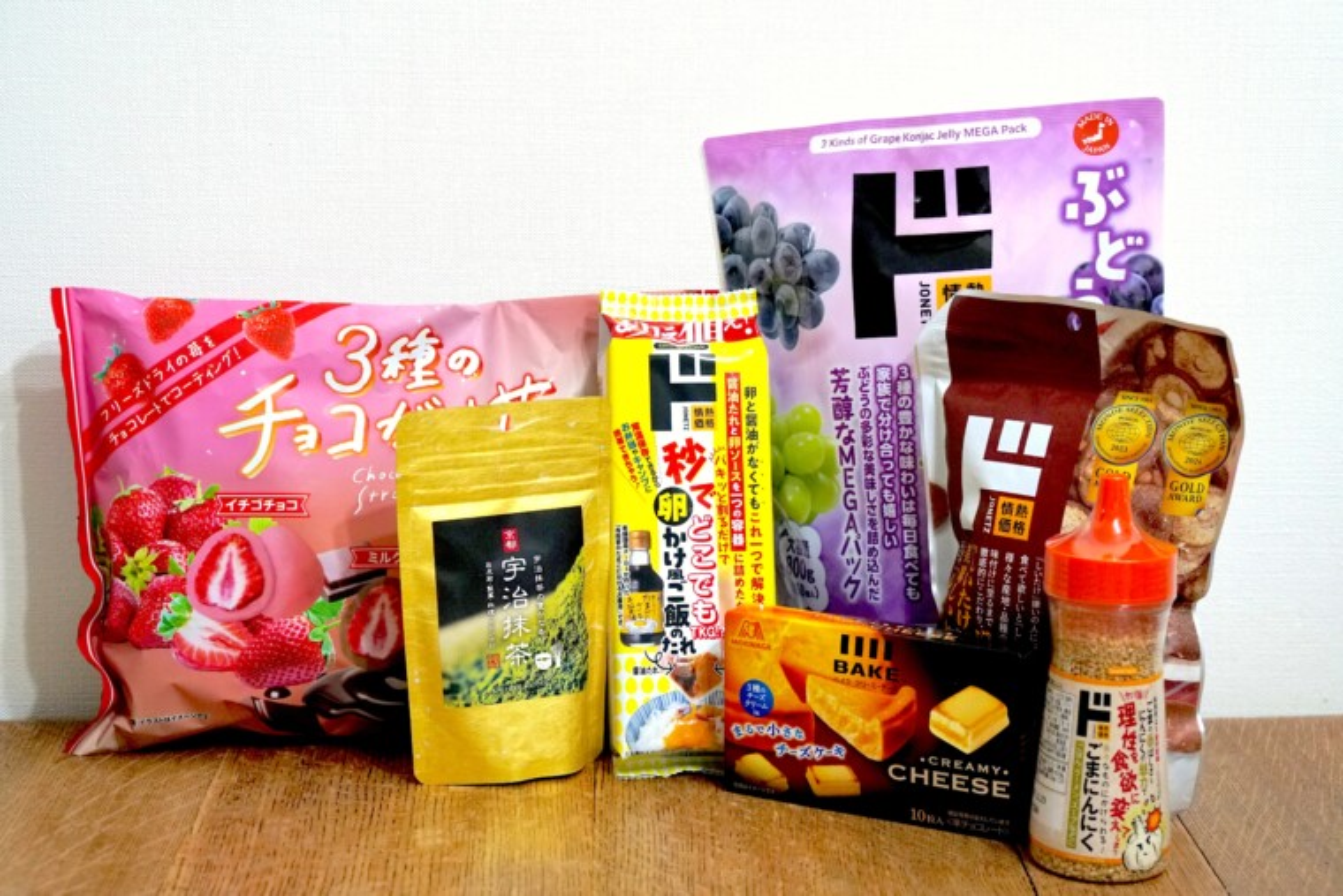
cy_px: 448
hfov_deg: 29.9
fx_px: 2518
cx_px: 672
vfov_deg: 20.2
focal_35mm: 68
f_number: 4.5
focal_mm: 45
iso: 1600
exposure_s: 1/100
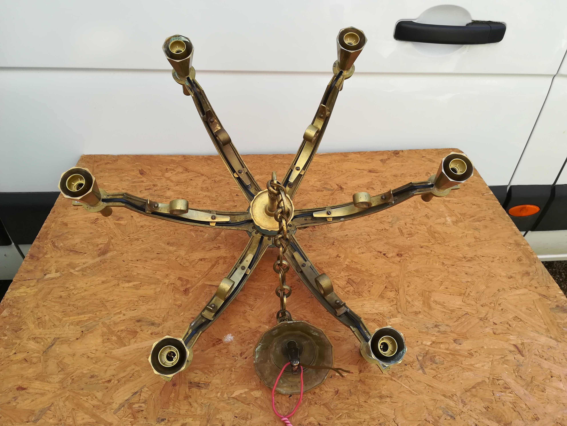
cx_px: 284
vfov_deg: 53.1
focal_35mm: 26
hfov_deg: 67.3
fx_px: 426
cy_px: 213
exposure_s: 1/272
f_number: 2.2
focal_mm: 3.83
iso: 50
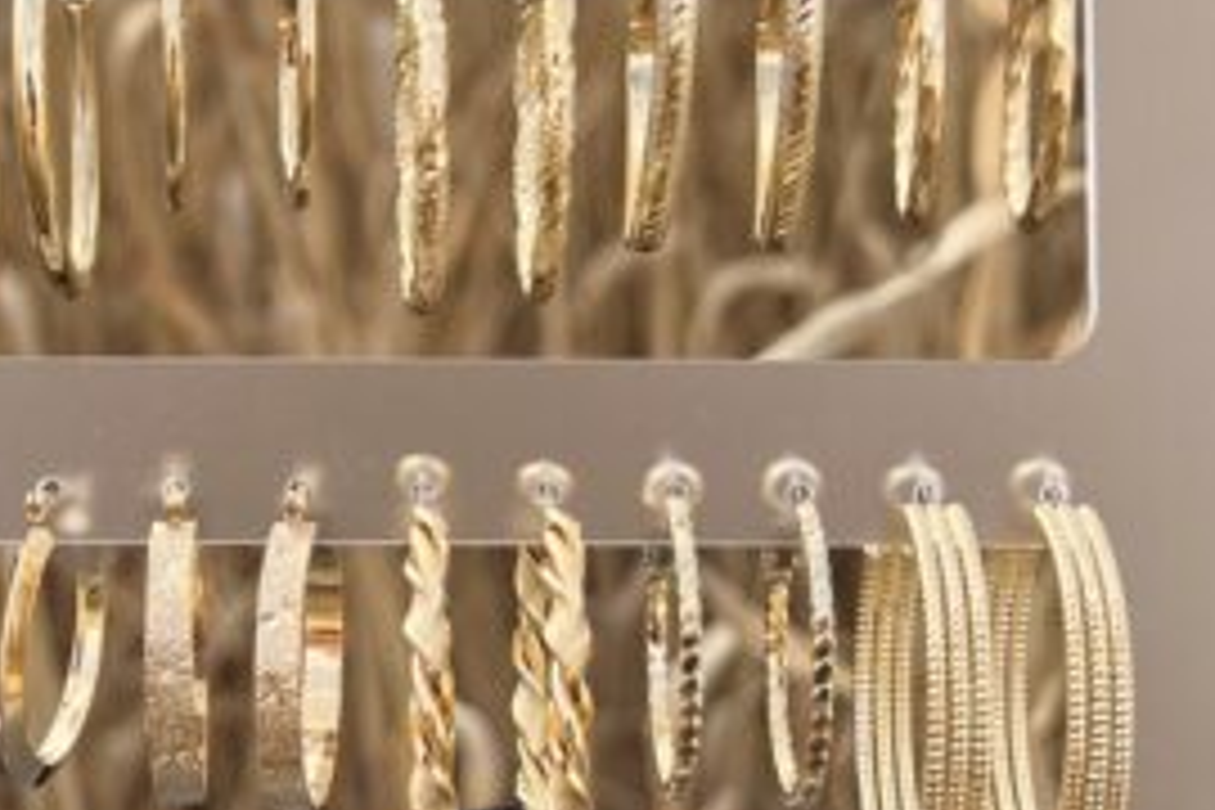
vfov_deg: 29.8
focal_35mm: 45
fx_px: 1519
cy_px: 488
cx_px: 459
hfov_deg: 43.3
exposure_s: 1/1009
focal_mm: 5.7
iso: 50
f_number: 1.5
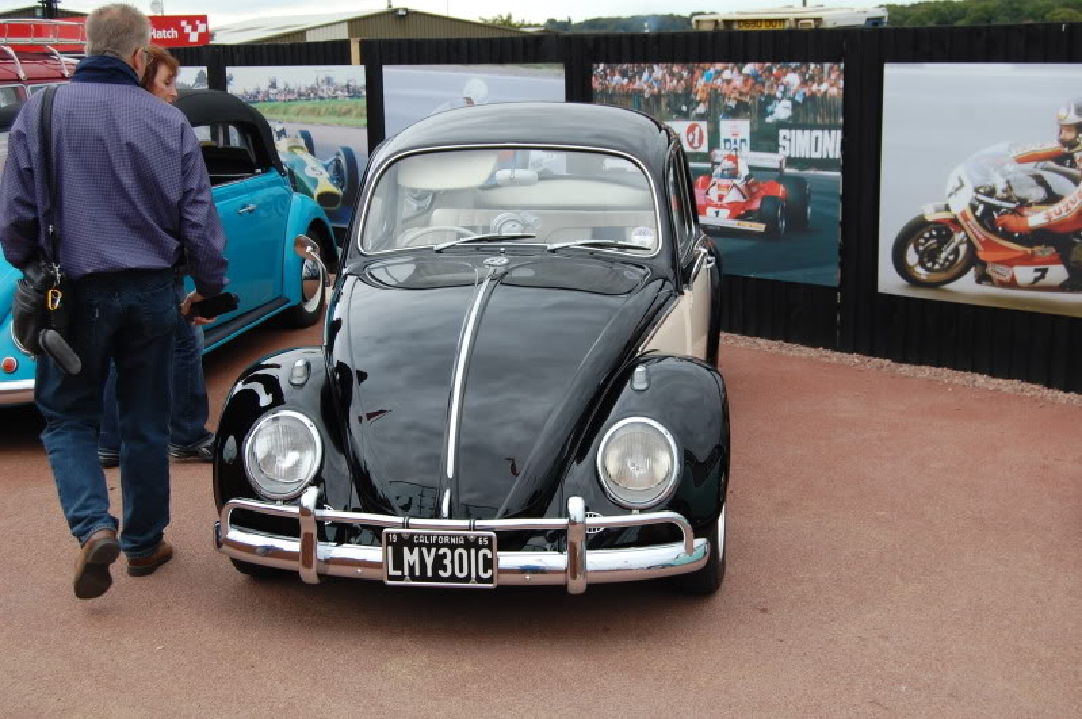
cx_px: 541
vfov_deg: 29.8
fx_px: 1351
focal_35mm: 45
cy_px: 360
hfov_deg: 43.6
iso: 220
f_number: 5.6
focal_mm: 30
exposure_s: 1/125
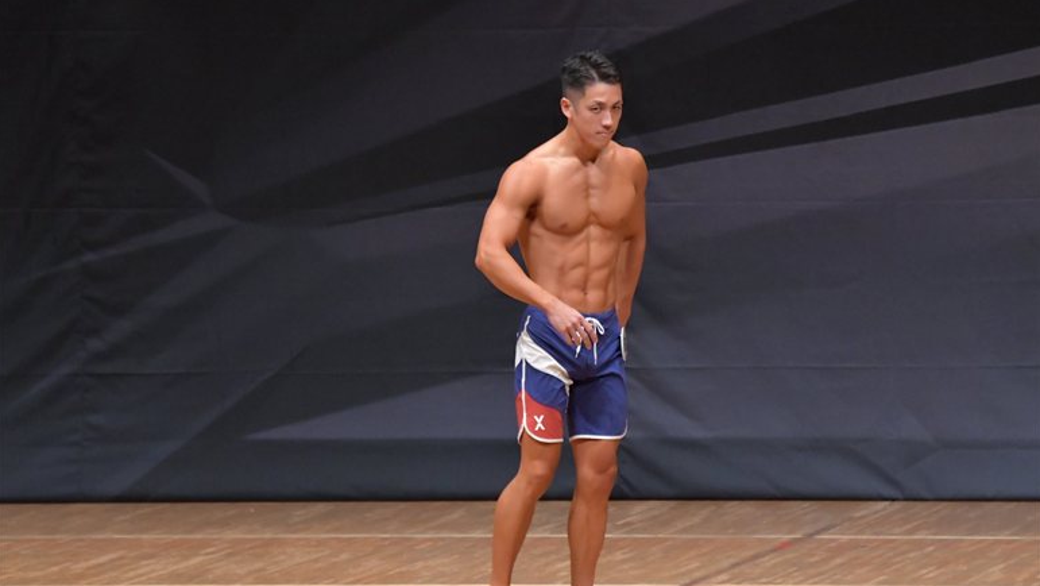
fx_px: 8274
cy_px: 319
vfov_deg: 4.1
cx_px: 520
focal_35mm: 300
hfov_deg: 7.2
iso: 6400
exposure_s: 1/400
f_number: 5.6
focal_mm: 190
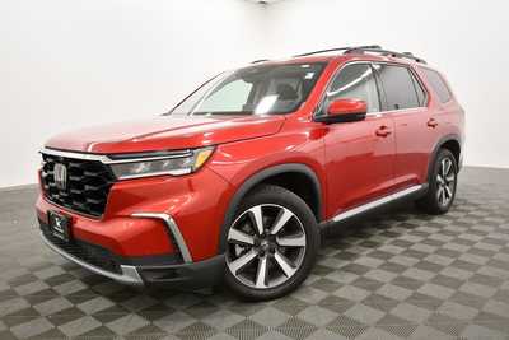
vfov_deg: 43.6
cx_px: 254
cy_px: 170
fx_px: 424
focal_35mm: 30
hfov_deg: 61.9
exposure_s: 1/125
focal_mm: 20
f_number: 5.6
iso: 1400
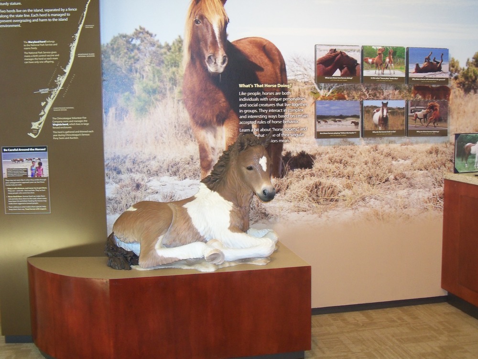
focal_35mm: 42
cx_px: 239
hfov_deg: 44.8
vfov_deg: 34.3
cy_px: 180
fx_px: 580
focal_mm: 7.5
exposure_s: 1/30
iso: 200
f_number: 3.7
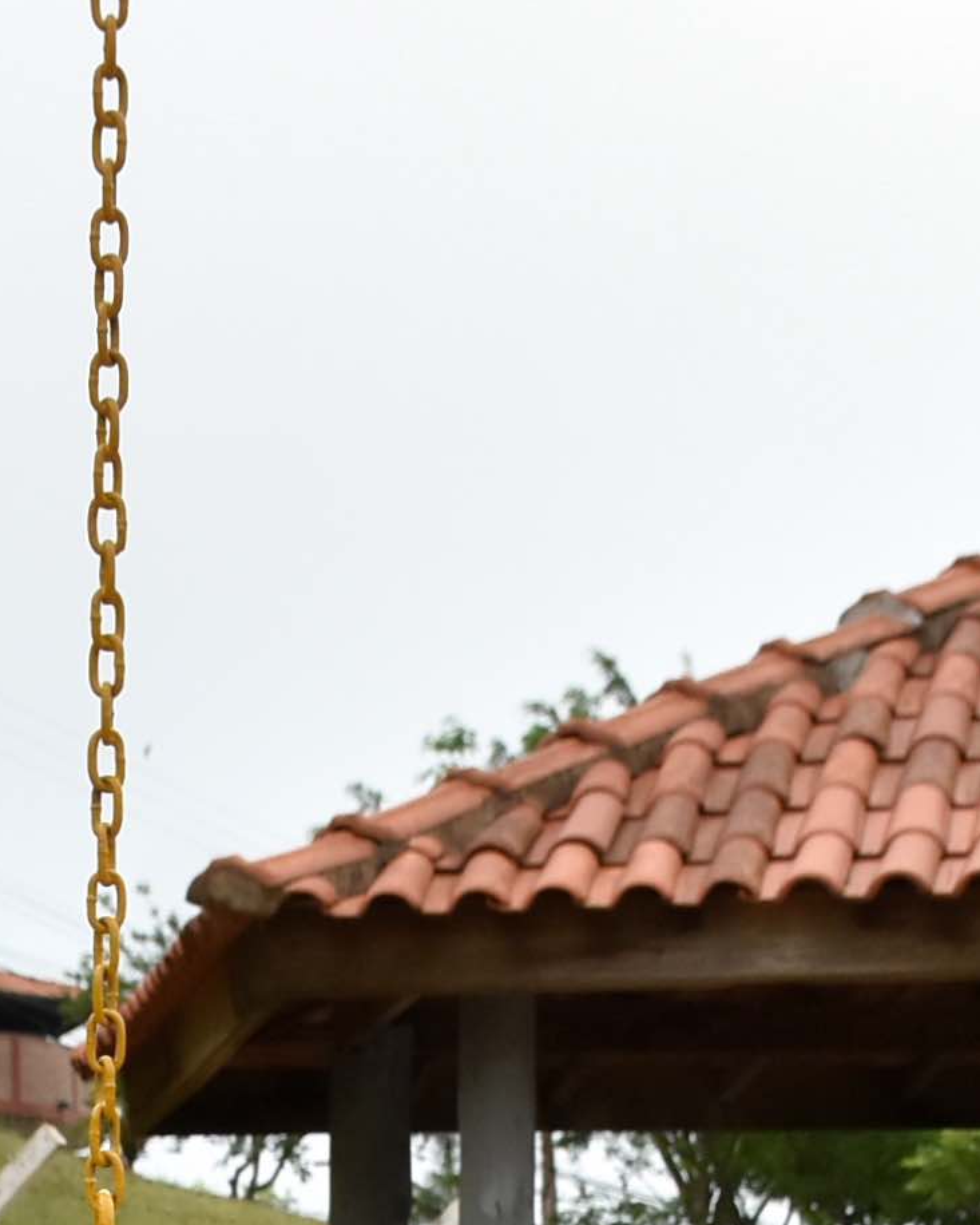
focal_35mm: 152
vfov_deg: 12.1
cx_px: 388
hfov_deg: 10.2
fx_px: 5510
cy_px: 1831
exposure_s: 1/1600
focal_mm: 22
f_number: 5.6
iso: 500
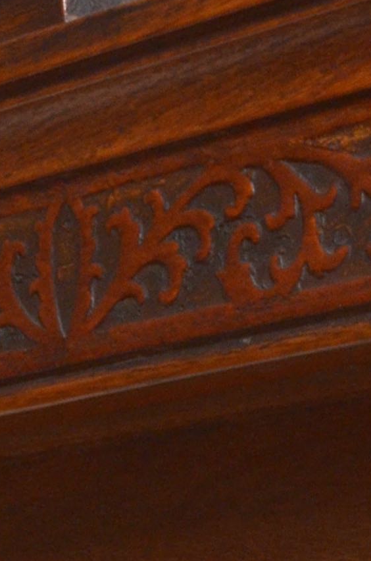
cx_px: 674
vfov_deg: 8.1
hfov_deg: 5.5
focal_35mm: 243
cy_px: 1152
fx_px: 3775
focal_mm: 28
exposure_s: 1/125
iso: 800
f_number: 22
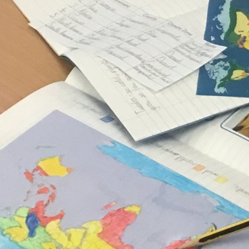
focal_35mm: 148
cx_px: 396
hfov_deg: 11.2
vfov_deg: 11.8
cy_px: 129
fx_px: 1204
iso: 100
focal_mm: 3.3
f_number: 2.4
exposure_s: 1/33
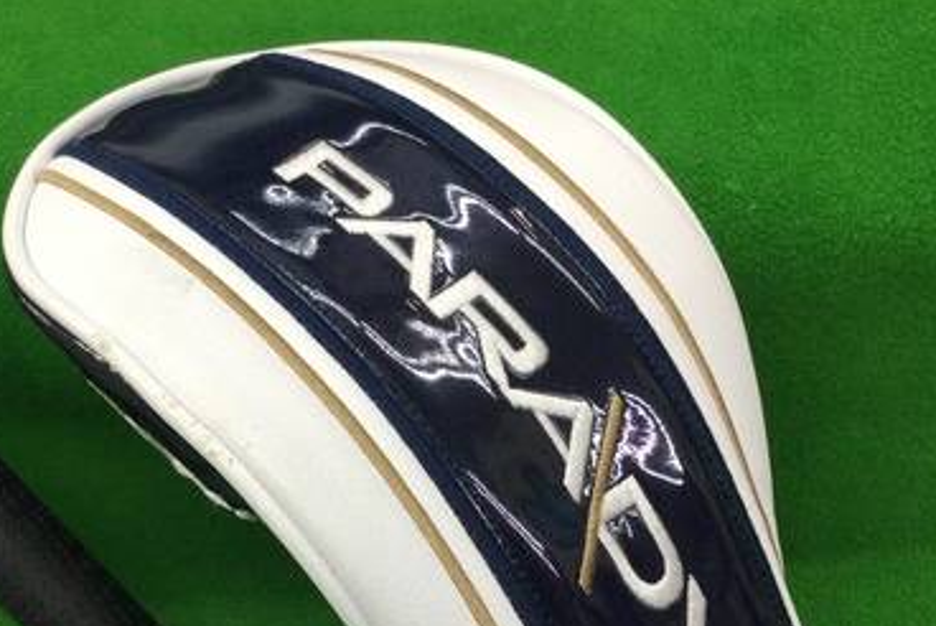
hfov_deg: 35.4
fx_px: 1457
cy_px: 601
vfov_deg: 23.4
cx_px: 348
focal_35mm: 56
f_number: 2.4
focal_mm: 3.3
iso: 40
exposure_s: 1/30
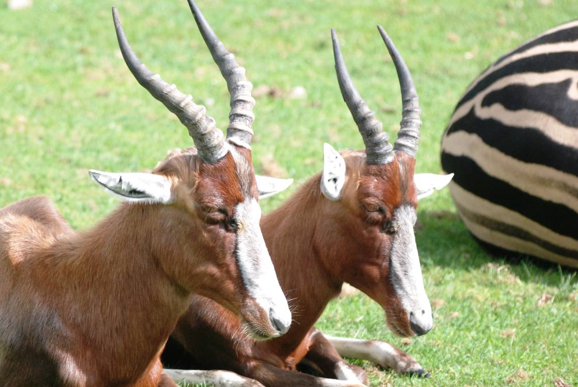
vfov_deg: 4.3
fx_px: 5144
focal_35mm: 320
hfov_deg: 6.4
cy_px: 207
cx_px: 174
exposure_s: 1/2000
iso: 1000
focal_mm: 150
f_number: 5.6
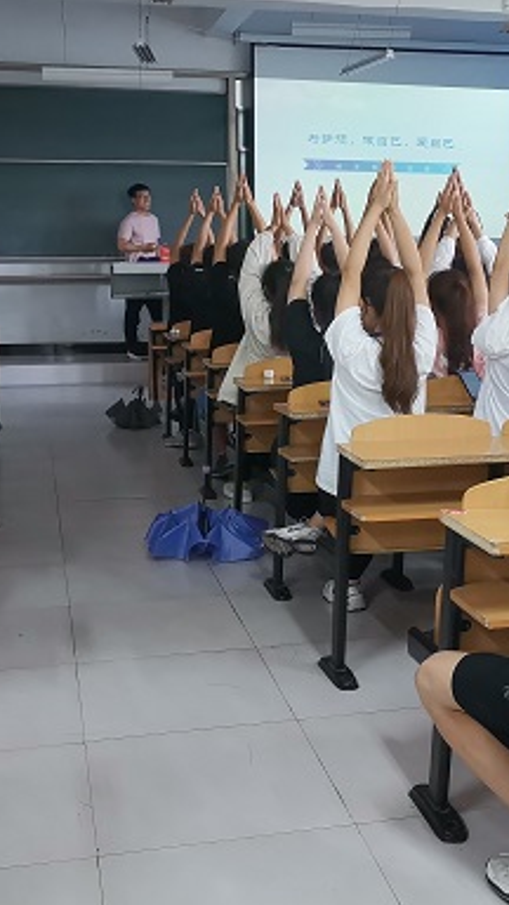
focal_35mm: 49
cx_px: 302
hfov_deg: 24.4
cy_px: 363
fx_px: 1176
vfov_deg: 41.9
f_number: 1.8
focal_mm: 5.4
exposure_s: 1/33.3
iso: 250
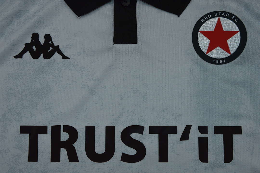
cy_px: 86
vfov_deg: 28.0
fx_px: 346
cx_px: 130
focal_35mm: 48
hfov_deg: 41.1
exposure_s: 1/200
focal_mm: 32
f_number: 16
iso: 400
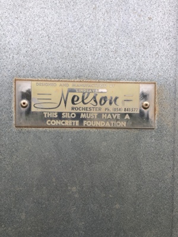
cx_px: 89
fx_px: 192
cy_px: 118
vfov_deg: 63.4
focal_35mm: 28
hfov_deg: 49.7
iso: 20
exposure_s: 1/428
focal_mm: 3.99
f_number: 1.8
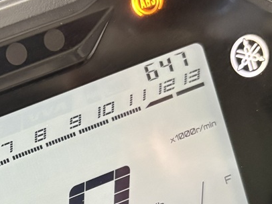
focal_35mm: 82
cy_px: 215
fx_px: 644
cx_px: 20
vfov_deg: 17.5
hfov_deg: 23.2
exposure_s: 1/59
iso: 500
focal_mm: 5.96
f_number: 1.6
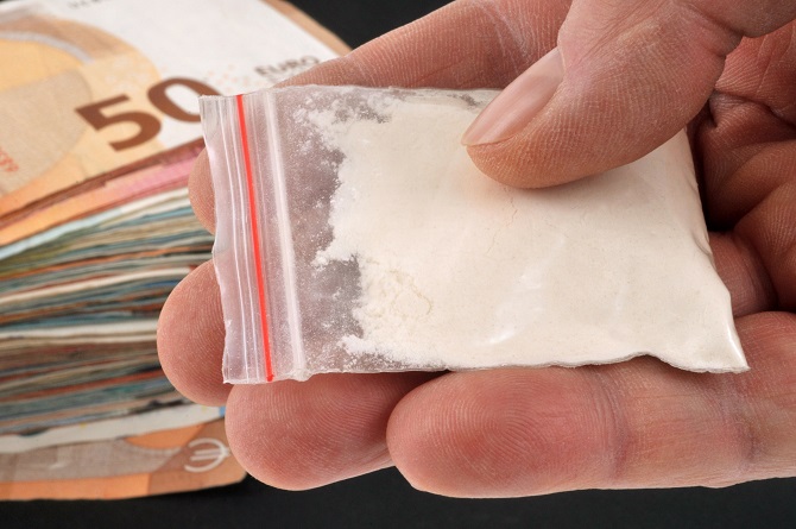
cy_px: 264
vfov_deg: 15.2
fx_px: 1988
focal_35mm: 90
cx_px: 398
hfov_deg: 22.6
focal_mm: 60
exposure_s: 1/60
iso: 200
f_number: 36
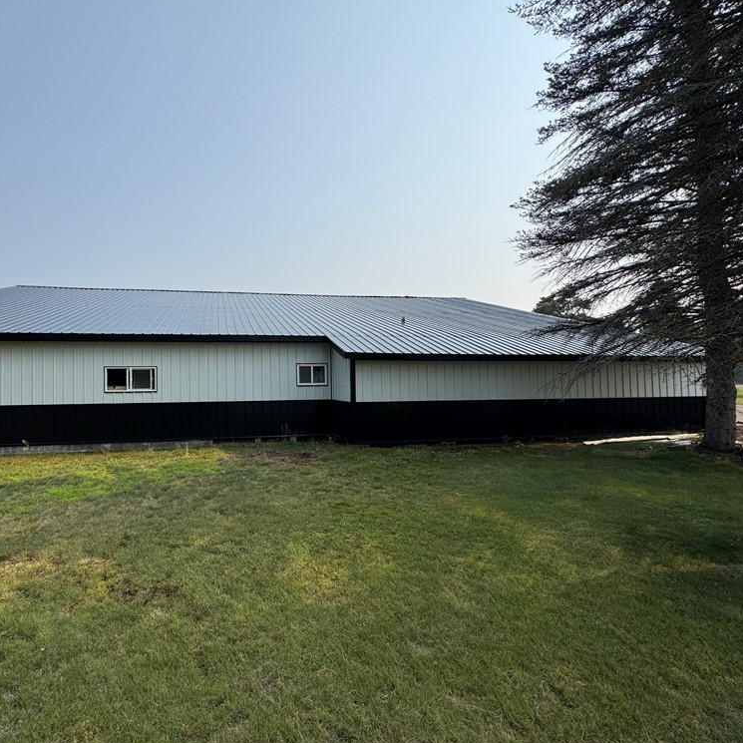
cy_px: 373
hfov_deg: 82.6
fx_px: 413
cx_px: 284
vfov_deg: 84.0
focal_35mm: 17
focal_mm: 2.22
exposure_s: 1/2415
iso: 50
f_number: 2.2
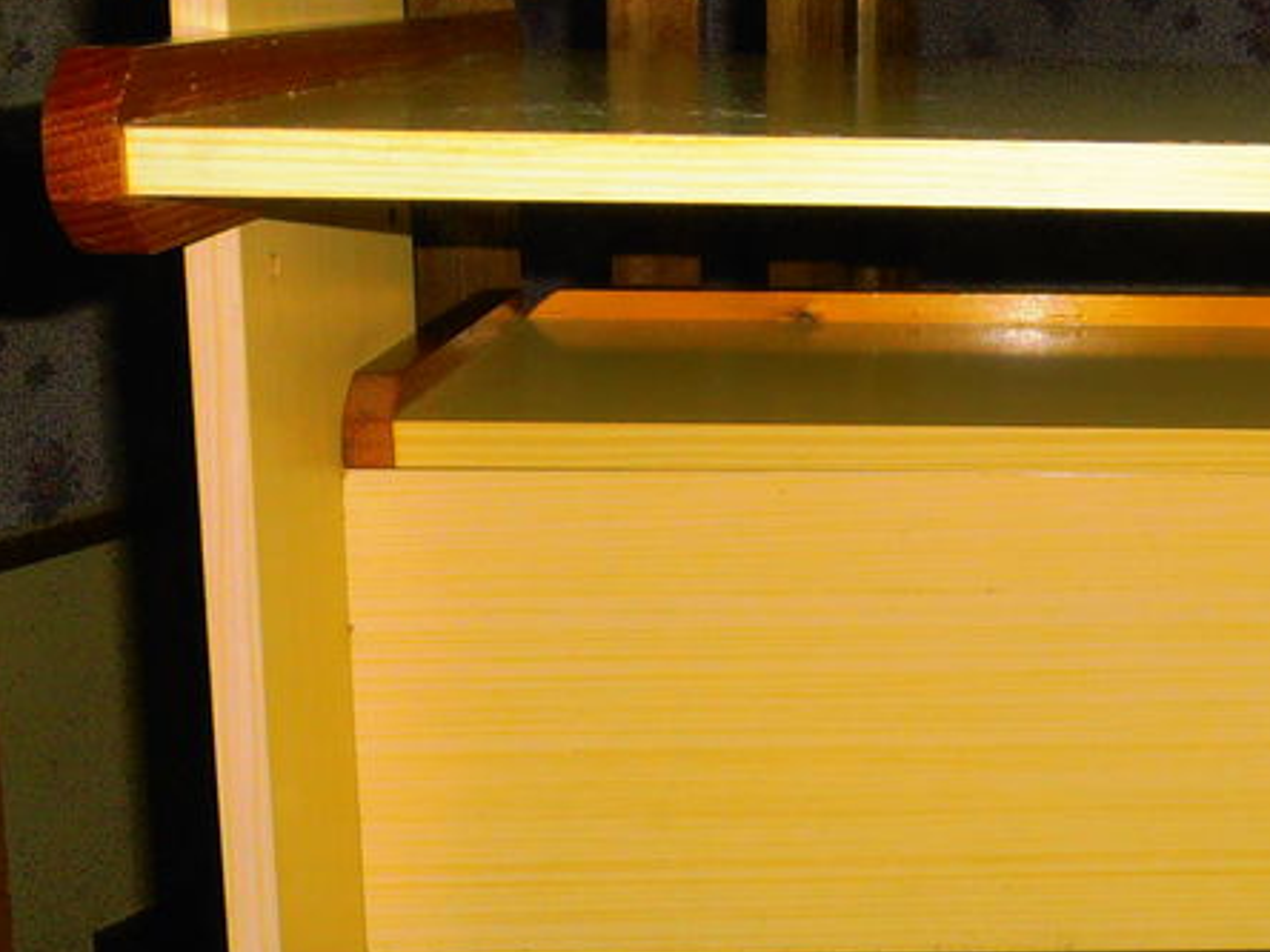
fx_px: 1981
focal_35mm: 54
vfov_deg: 26.9
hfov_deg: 34.0
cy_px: 320
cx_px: 1098
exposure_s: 1/30
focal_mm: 4.2
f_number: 3
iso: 125
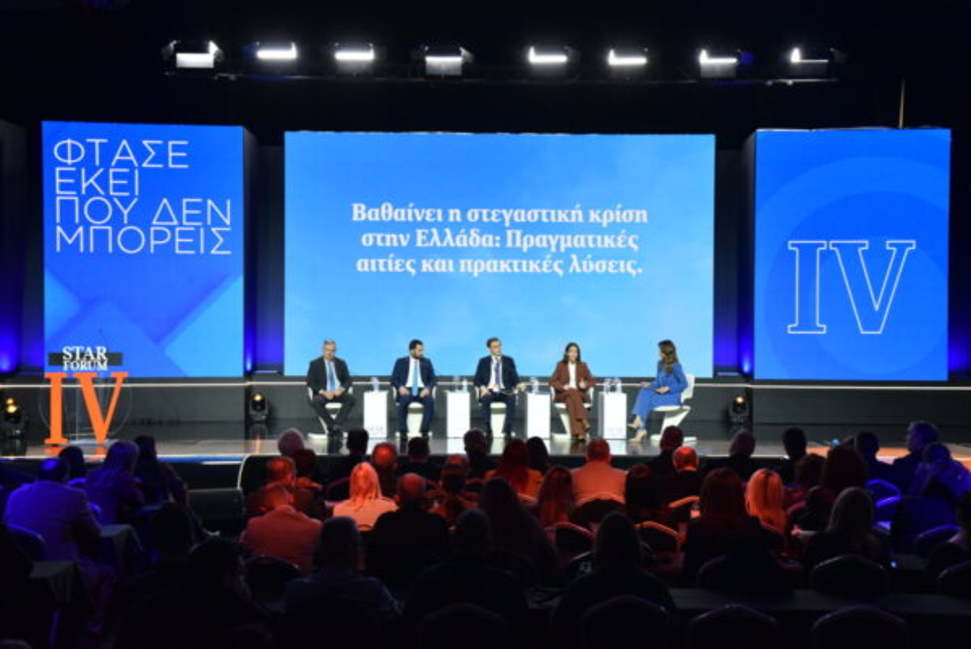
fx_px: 1188
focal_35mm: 44
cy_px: 324
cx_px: 486
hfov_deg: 44.5
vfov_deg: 30.6
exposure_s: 1/200
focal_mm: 44
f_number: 7.1
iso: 4000
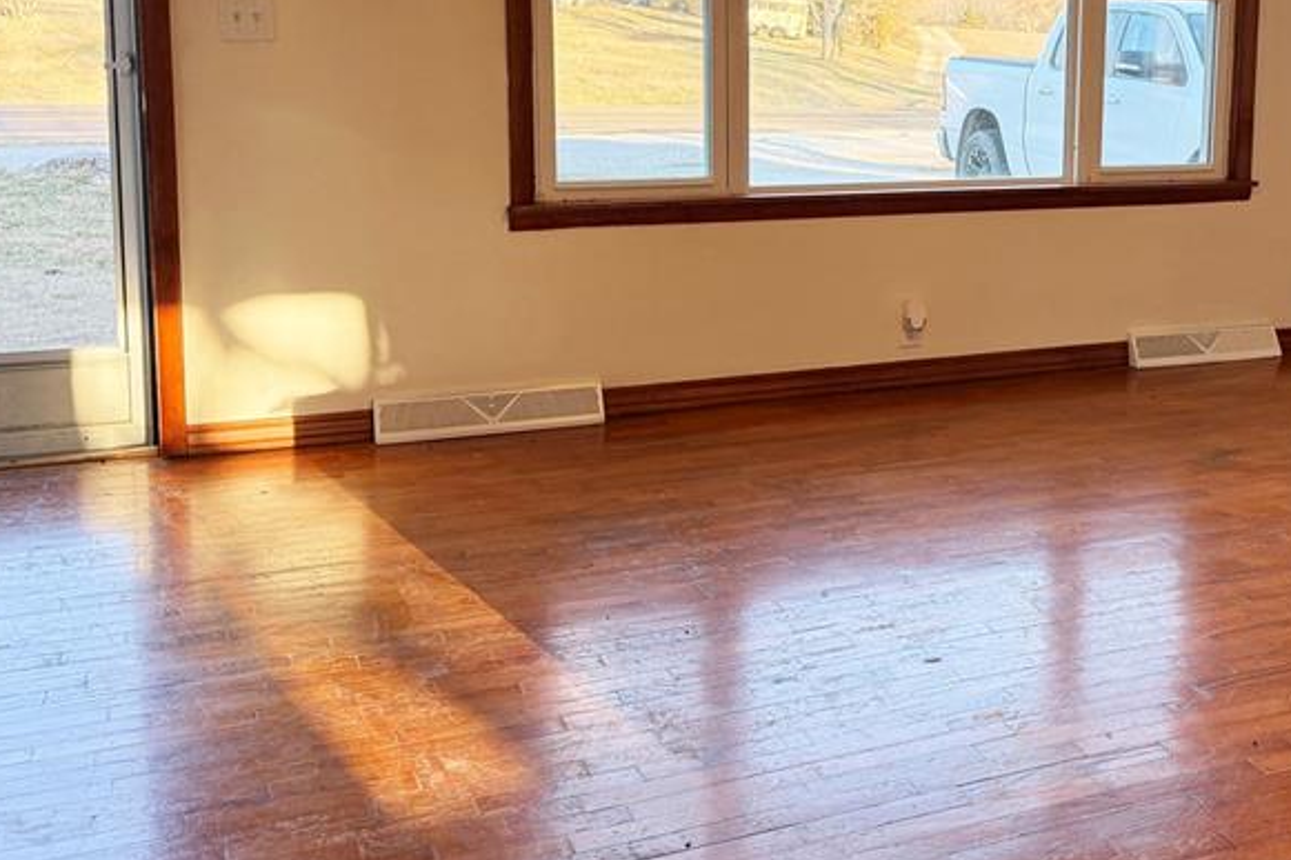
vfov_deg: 30.1
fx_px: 1577
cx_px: 1002
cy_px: 229
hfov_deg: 42.8
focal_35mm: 44
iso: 100
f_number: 1.78
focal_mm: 6.76
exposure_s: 1/196
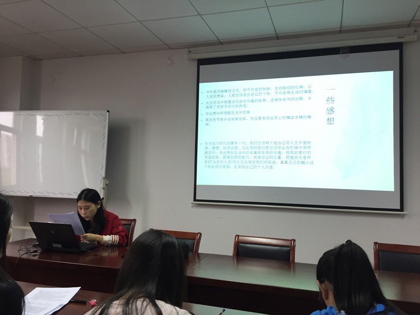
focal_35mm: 29
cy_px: 158
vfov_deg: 48.2
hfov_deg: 61.7
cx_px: 210
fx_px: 352
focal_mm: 4.15
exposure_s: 1/33
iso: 100
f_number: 2.2
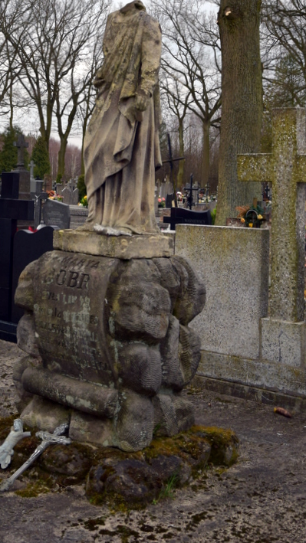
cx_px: 111
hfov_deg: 36.4
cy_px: 252
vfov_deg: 60.9
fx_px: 461
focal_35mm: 32
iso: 200
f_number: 3.5
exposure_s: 1/640
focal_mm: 18
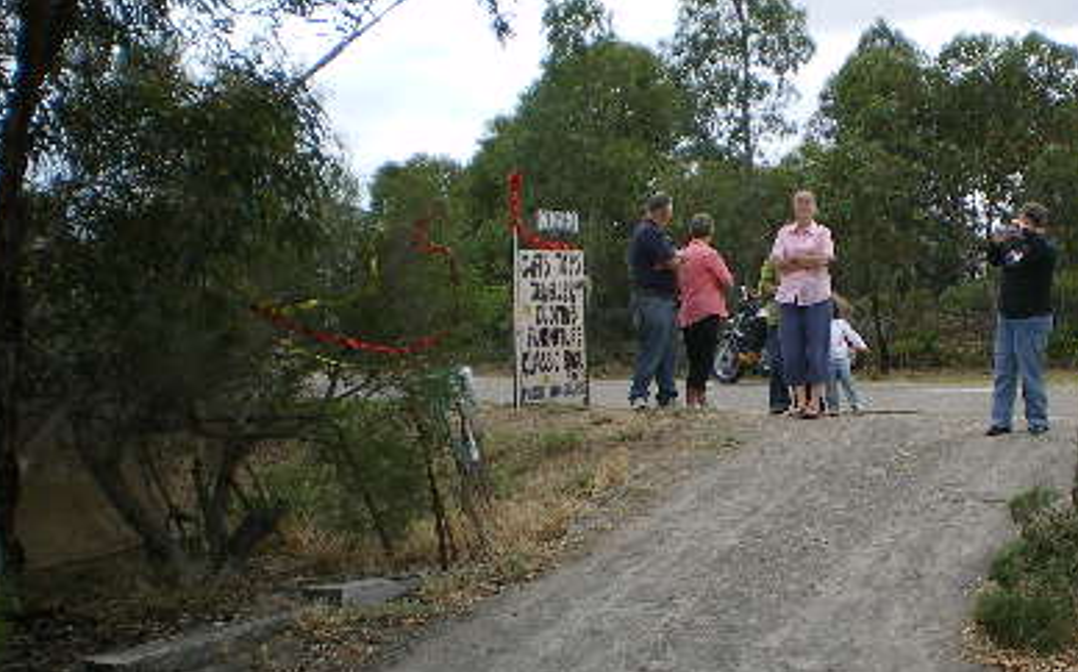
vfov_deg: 20.6
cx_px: 806
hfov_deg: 31.9
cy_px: 375
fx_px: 1850
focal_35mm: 63
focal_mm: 6.3
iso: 50
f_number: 4.6
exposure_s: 1/160
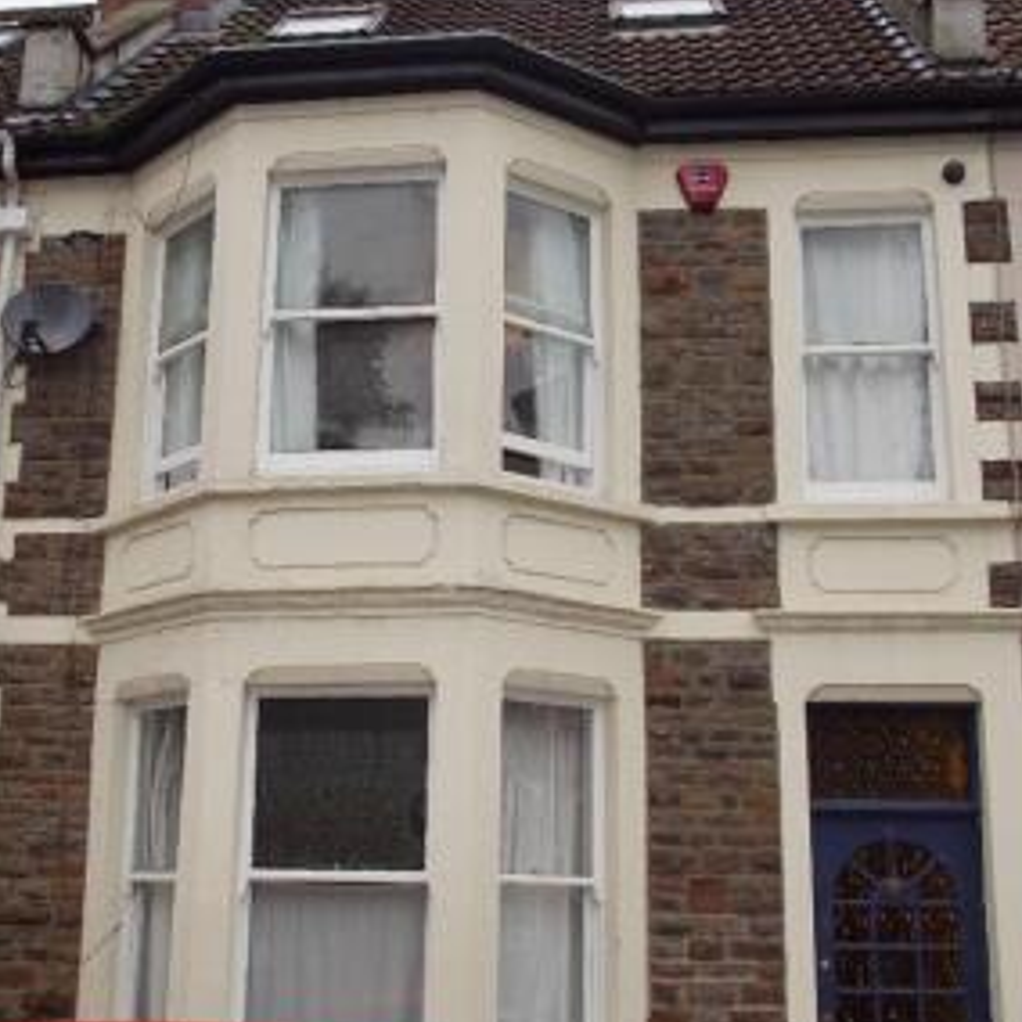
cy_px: 524
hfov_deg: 35.9
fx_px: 1570
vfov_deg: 36.1
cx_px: 385
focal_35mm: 47
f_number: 5
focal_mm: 22
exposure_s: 1/160
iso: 100
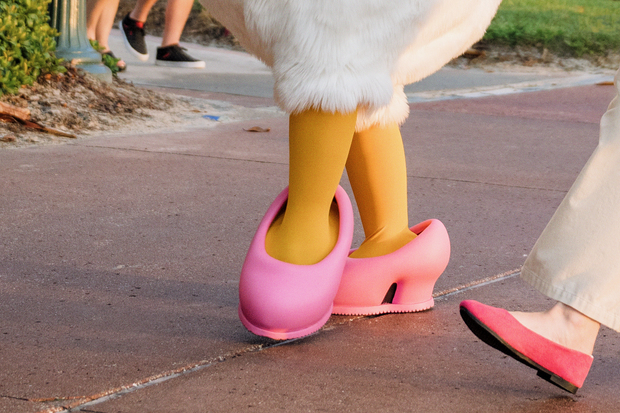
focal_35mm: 118
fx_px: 2032
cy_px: -278
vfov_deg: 11.0
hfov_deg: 17.3
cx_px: 392
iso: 320
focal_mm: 29.5
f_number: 2.8
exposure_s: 1/800
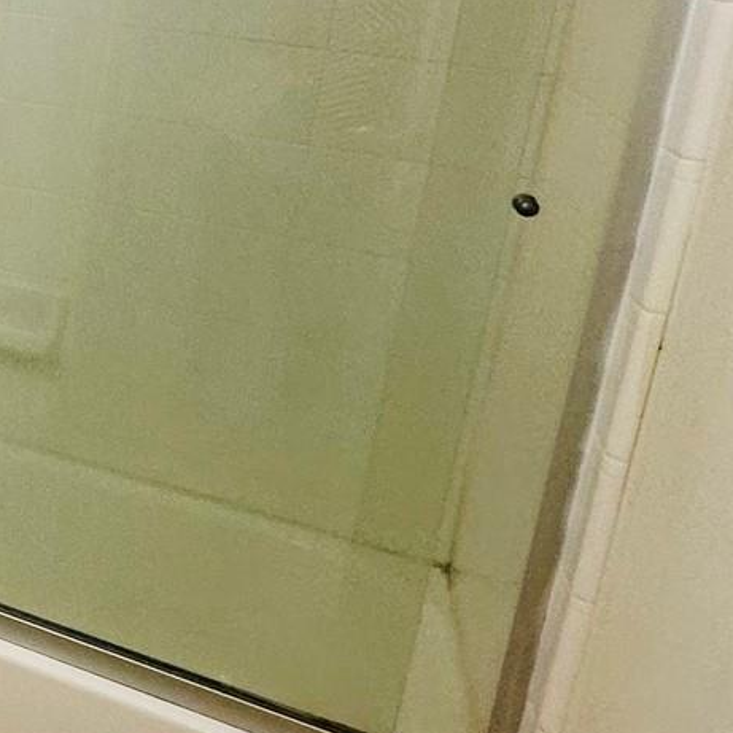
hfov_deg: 20.6
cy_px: 70
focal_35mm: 55
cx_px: -615
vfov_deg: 29.8
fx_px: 1318
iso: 100
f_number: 2.2
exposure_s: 1/120
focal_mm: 2.22
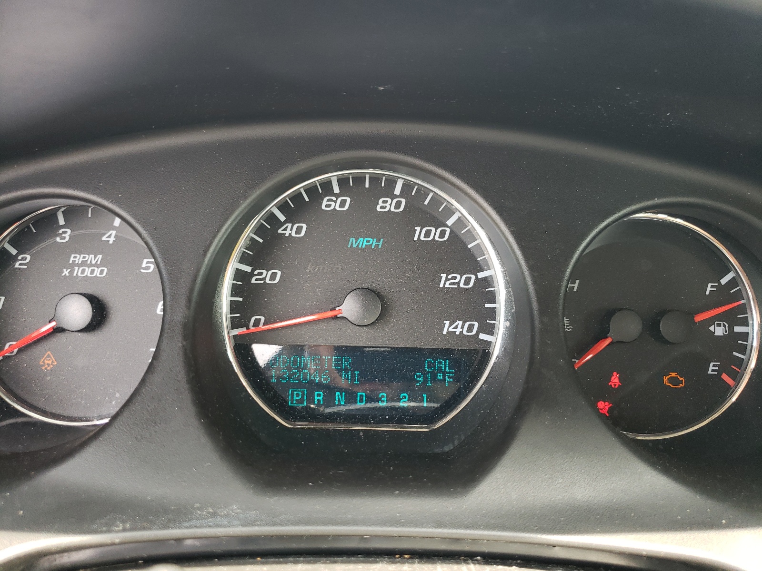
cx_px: 381
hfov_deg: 67.3
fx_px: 572
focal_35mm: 26
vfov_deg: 53.1
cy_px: 286
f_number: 1.5
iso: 83
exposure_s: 1/100
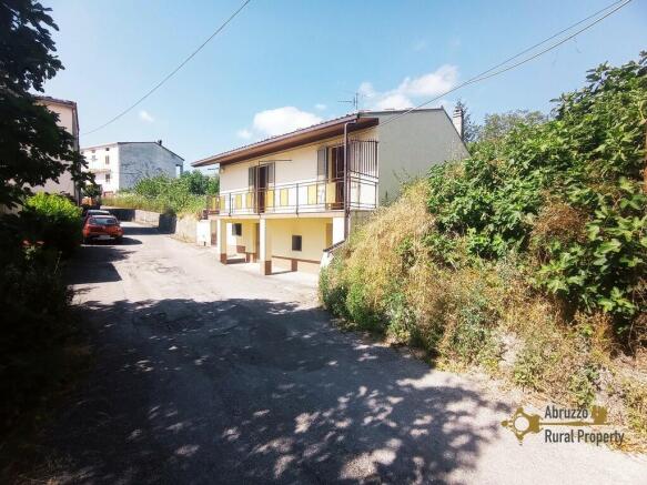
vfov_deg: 49.7
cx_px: 324
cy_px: 242
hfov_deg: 63.5
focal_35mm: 28
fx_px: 523
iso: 113
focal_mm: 1.65
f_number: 2.2
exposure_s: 1/903
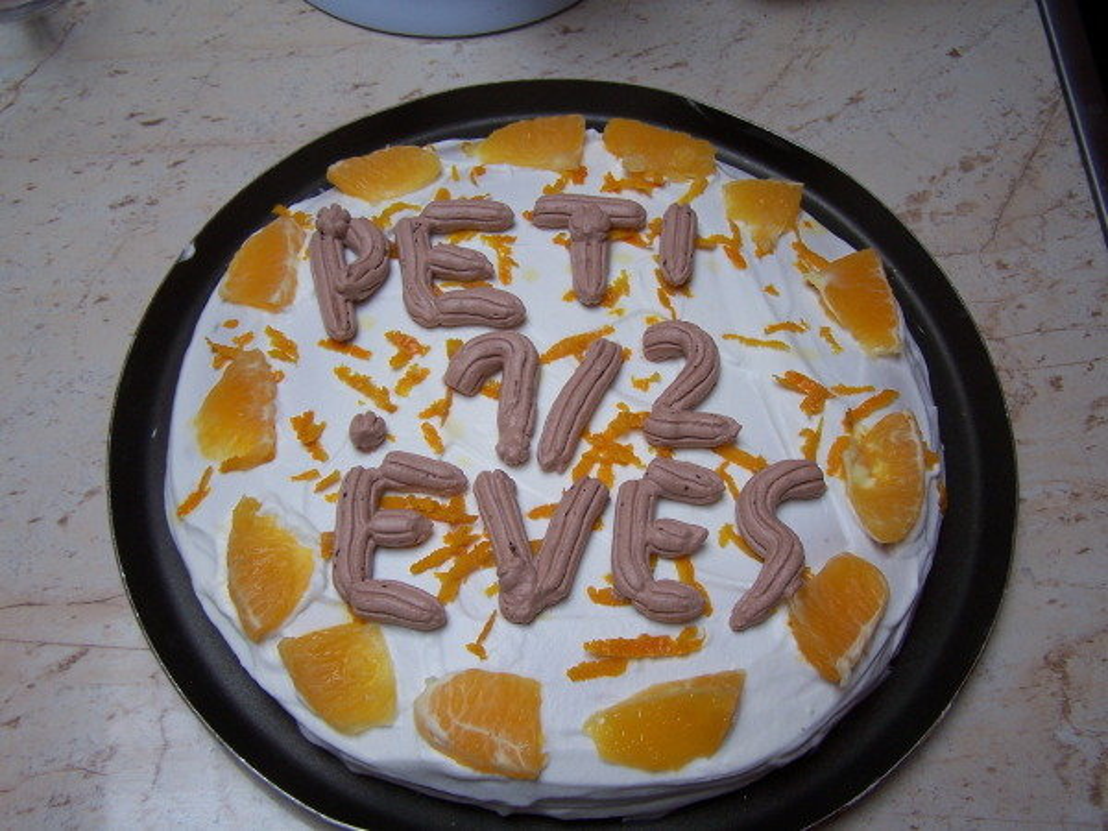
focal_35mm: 38
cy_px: 416
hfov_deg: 49.0
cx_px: 554
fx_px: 1216
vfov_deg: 37.7
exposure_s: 1/90
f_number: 2.8
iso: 80
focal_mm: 6.3
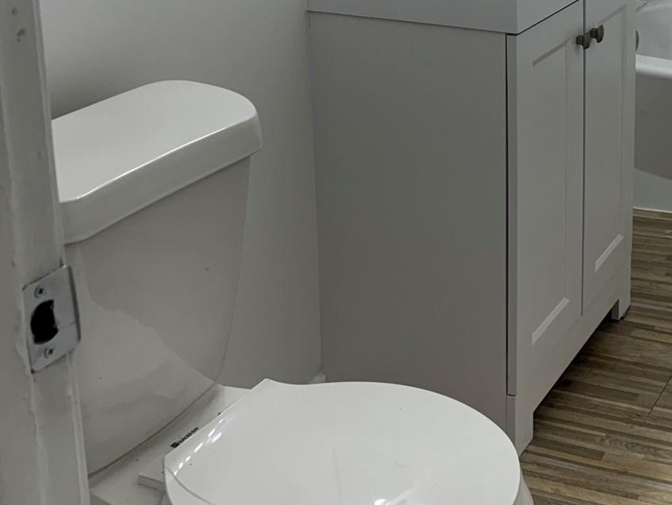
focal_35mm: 58
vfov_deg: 23.7
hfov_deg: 31.1
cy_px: -51
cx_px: 647
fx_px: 1126
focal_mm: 6.86
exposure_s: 1/255
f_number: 1.78
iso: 64
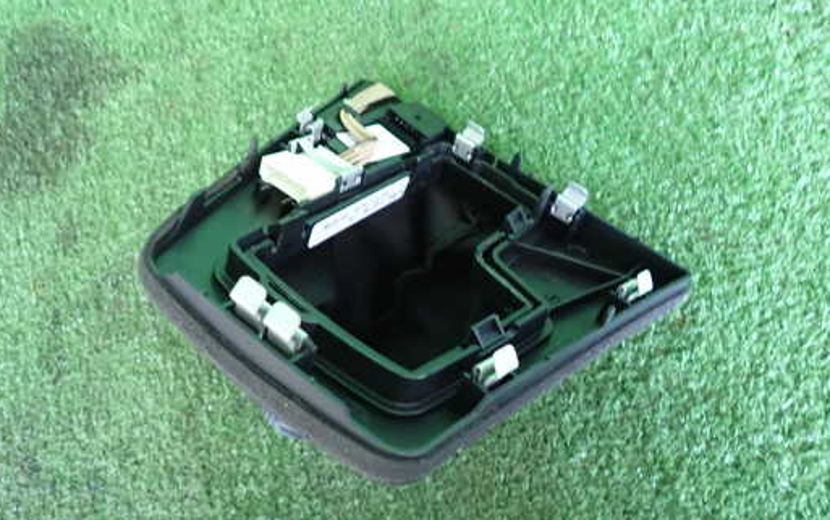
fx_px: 701
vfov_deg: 40.6
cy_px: 271
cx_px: 437
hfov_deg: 61.2
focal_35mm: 31
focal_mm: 4.5
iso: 800
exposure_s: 1/30
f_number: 2
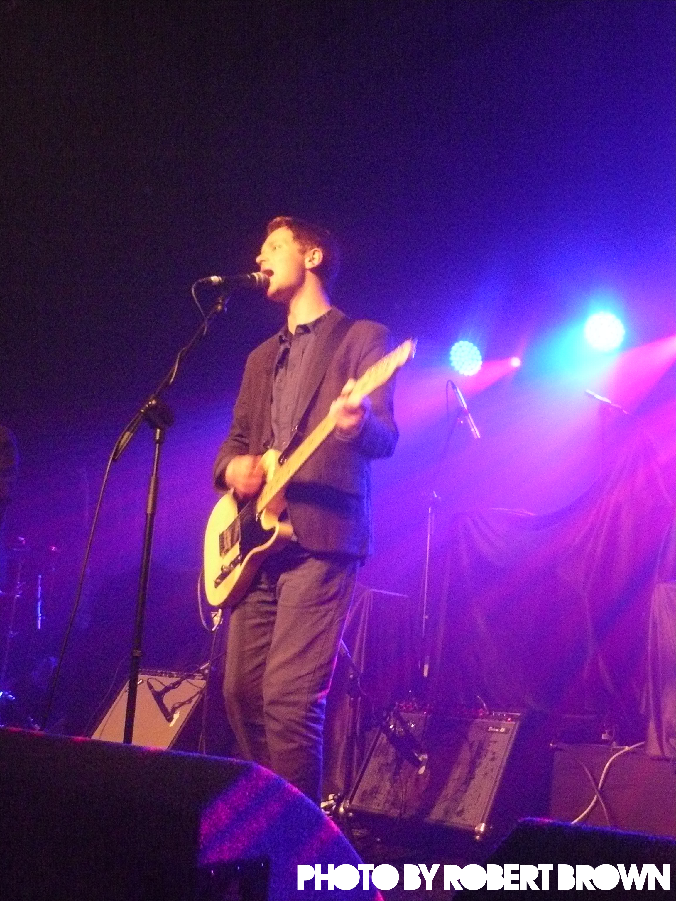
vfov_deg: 47.9
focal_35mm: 39
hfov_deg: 36.8
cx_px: 338
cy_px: 450
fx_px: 1015
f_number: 2.8
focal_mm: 6.5
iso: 800
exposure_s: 1/20
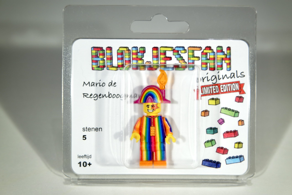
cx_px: 146
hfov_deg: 37.5
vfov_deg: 25.5
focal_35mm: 53
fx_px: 430
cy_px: 98
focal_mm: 35
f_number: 5
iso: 100
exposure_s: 1/125
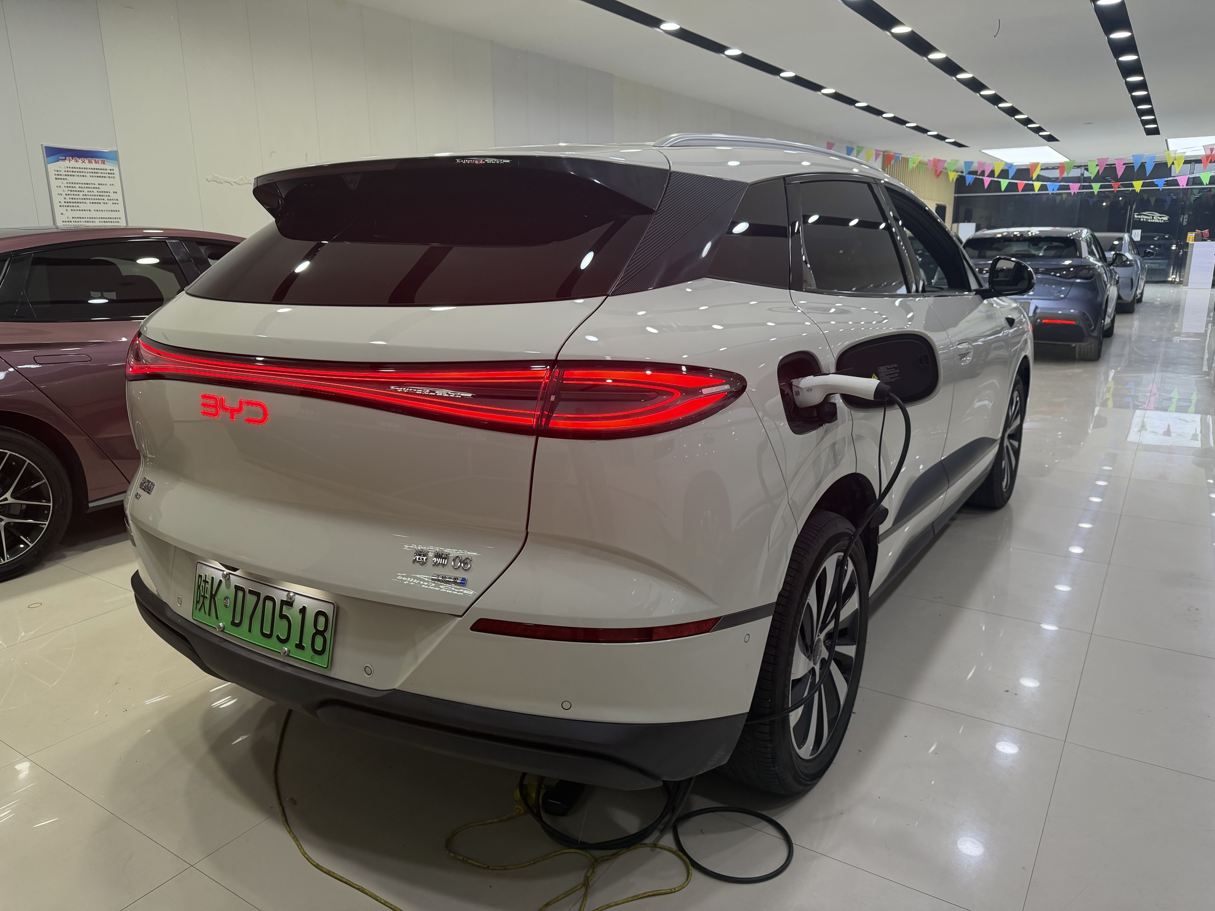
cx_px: 608
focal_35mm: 24
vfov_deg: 56.8
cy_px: 456
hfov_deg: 71.6
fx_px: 842
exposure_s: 1/100
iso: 160
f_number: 1.78
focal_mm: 6.76
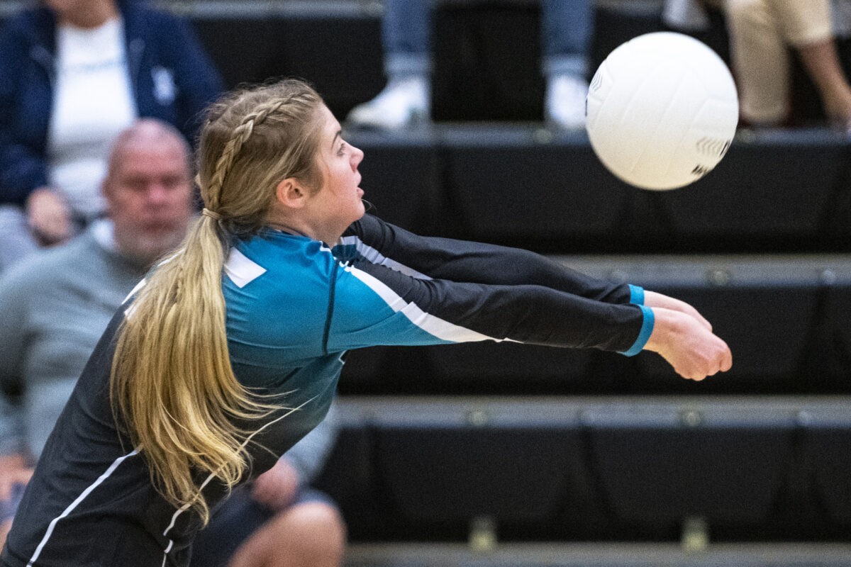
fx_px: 5673
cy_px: 284
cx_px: 426
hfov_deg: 8.6
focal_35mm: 240
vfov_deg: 5.7
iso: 3200
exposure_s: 1/1000
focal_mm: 160
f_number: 2.8
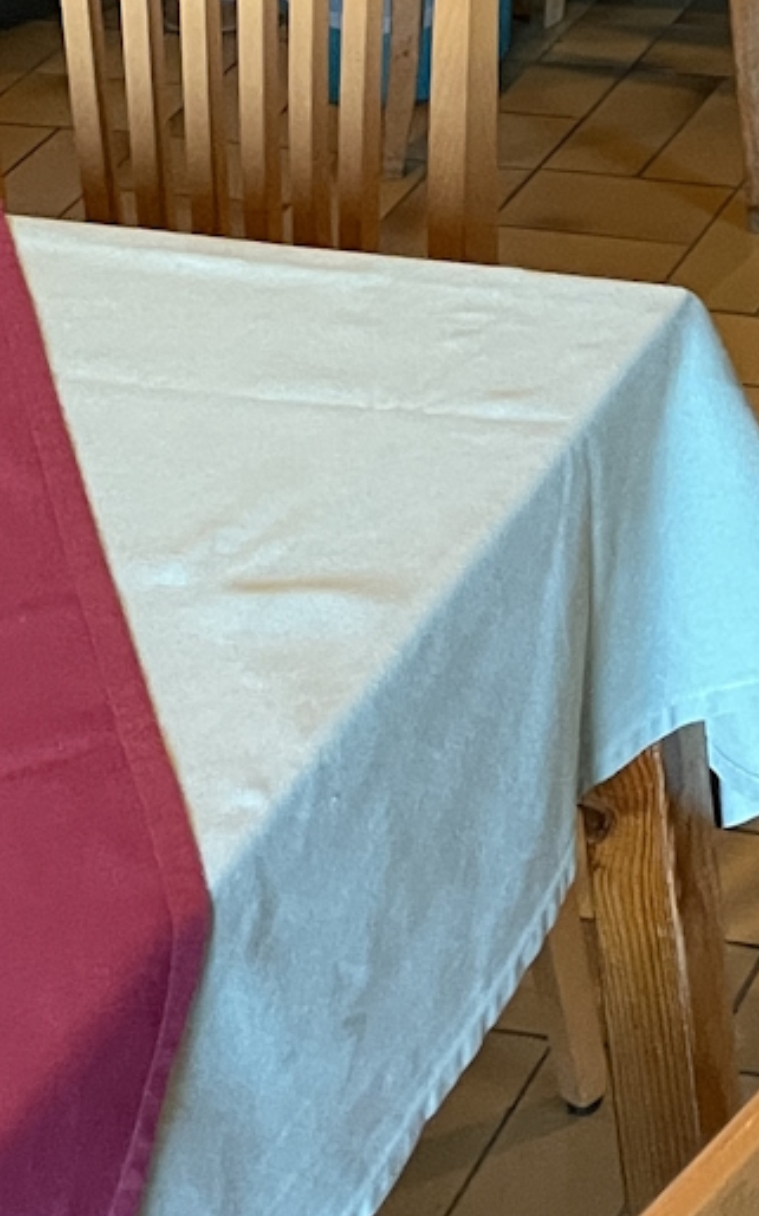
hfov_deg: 11.9
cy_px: -679
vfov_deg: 17.8
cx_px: 1270
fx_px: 3411
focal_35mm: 103
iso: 250
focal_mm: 4.2
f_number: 1.6
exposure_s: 1/50
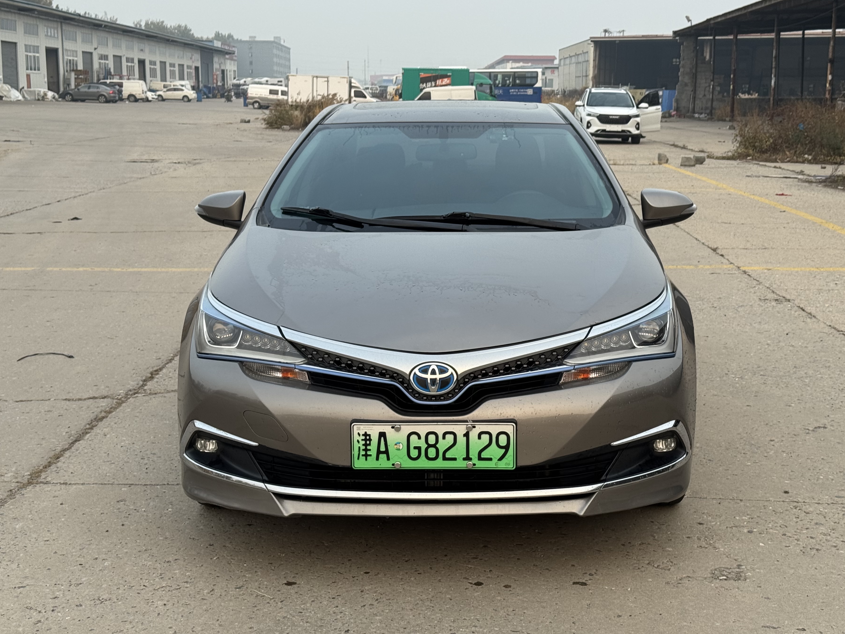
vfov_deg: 27.0
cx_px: 466
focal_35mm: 54
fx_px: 1318
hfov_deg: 35.5
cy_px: 300
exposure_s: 1/121
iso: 50
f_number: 1.78
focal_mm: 6.76
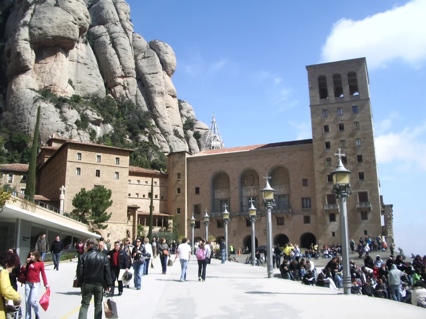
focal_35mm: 35
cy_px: 160
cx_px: 213
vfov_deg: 40.7
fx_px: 431
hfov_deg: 52.6
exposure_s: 1/400
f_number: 4.3
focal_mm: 5.8
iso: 50
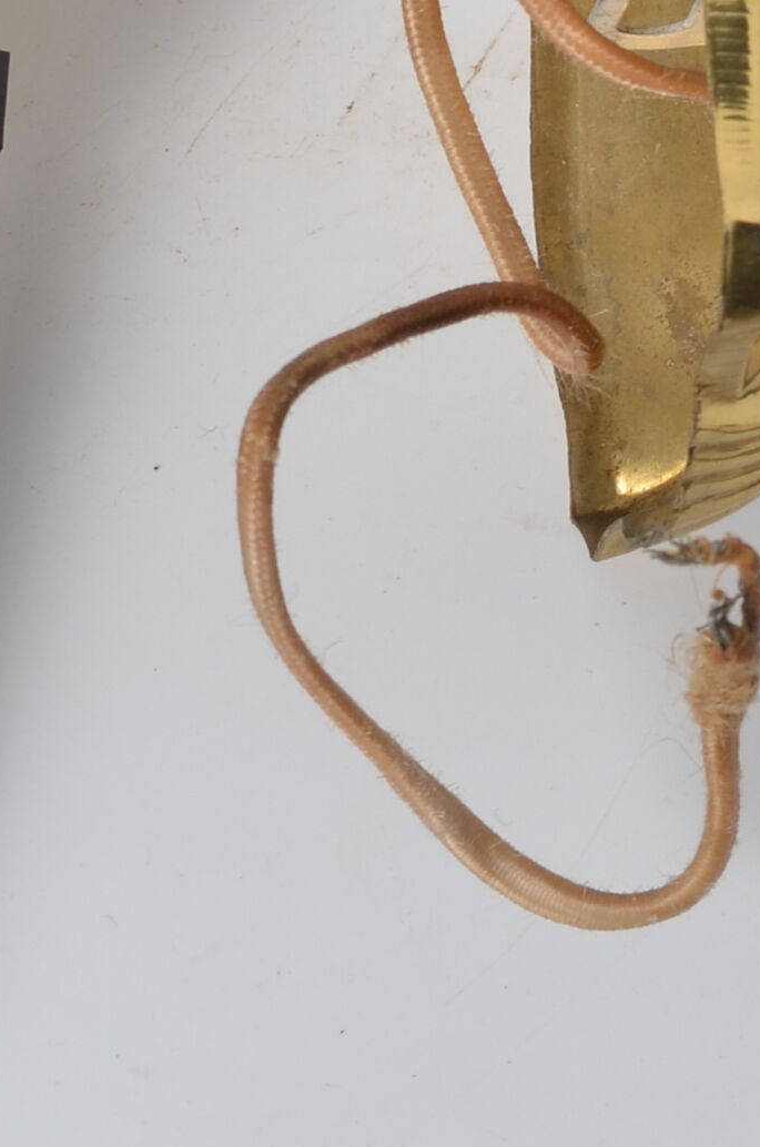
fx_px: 8523
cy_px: -311
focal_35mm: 268
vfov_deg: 7.6
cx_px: 446
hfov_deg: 5.1
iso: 100
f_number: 11
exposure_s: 1/125
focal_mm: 50
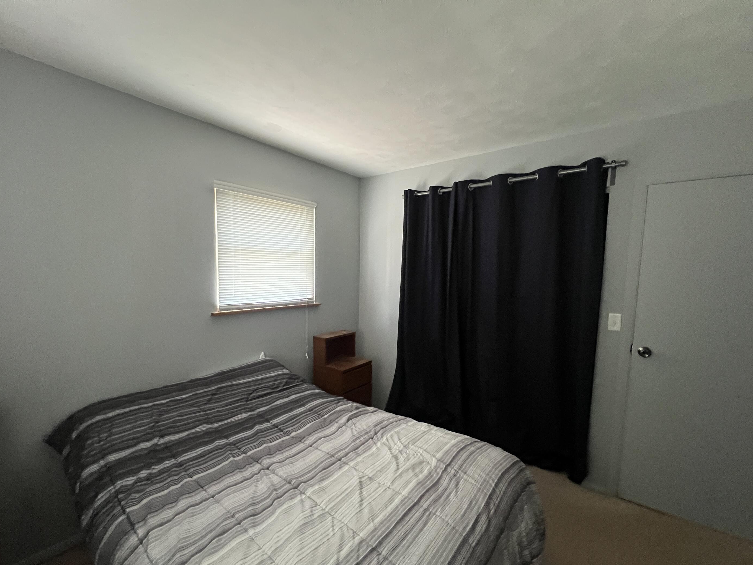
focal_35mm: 14
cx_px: 372
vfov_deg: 85.5
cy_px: 303
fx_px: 305
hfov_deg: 102.1
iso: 800
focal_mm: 1.57
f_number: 1.8
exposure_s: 1/60
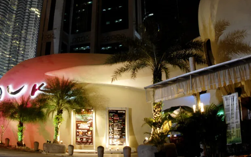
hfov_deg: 51.7
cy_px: 19
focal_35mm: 38
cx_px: 123
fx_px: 259
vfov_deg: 32.2
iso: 100
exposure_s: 2.5
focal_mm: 15
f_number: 8
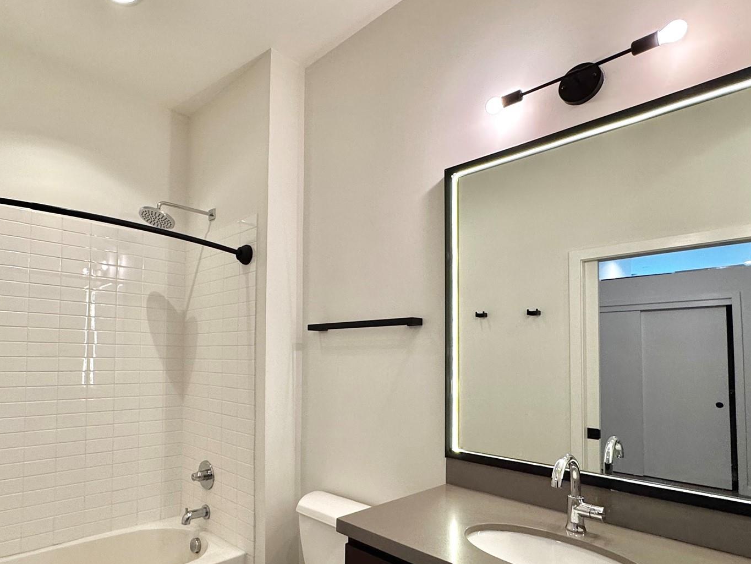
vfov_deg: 62.8
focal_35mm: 21
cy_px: 341
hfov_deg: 77.3
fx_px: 456
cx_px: 273
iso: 200
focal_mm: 2.22
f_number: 2.2
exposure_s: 1/60
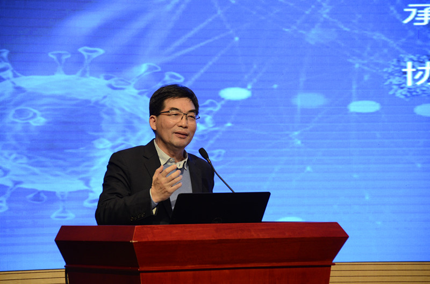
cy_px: 142
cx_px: 215
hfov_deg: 13.1
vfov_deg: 8.7
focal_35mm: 158
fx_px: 1876
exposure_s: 1/50
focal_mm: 105
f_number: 5.6
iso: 1000
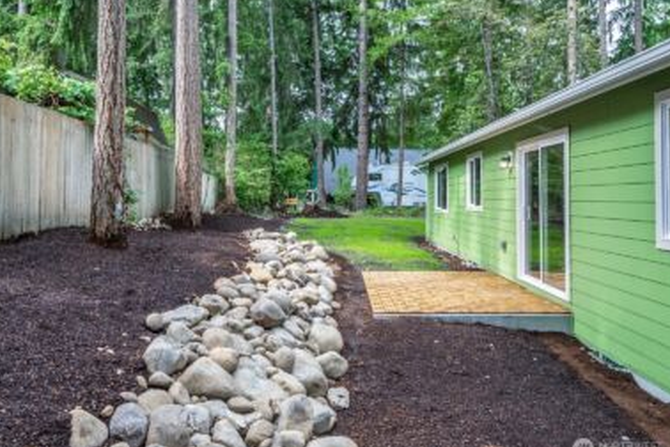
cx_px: 321
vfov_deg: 67.4
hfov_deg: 90.0
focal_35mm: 18
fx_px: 335
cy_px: 228
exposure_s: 1/30
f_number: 7.1
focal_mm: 17
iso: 125
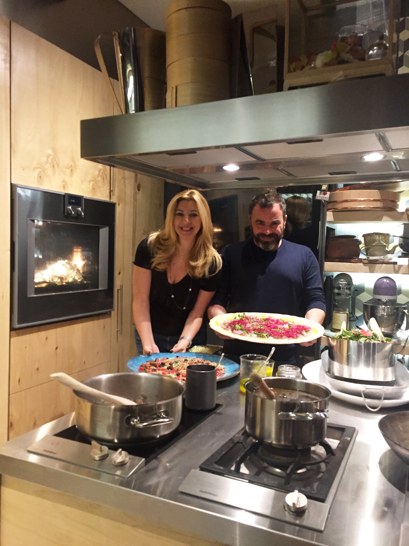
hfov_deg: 48.2
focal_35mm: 29
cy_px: 273
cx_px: 204
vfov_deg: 61.7
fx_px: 457
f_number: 2.2
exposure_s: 1/33
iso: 320
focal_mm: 4.15
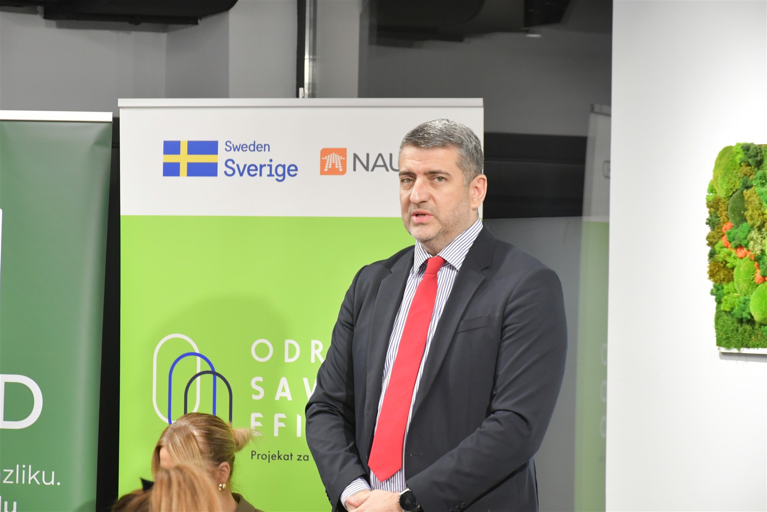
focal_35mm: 142
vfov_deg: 9.6
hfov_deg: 14.4
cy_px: 256
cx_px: 384
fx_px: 3036
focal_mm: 95
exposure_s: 1/60
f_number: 7.1
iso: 1600
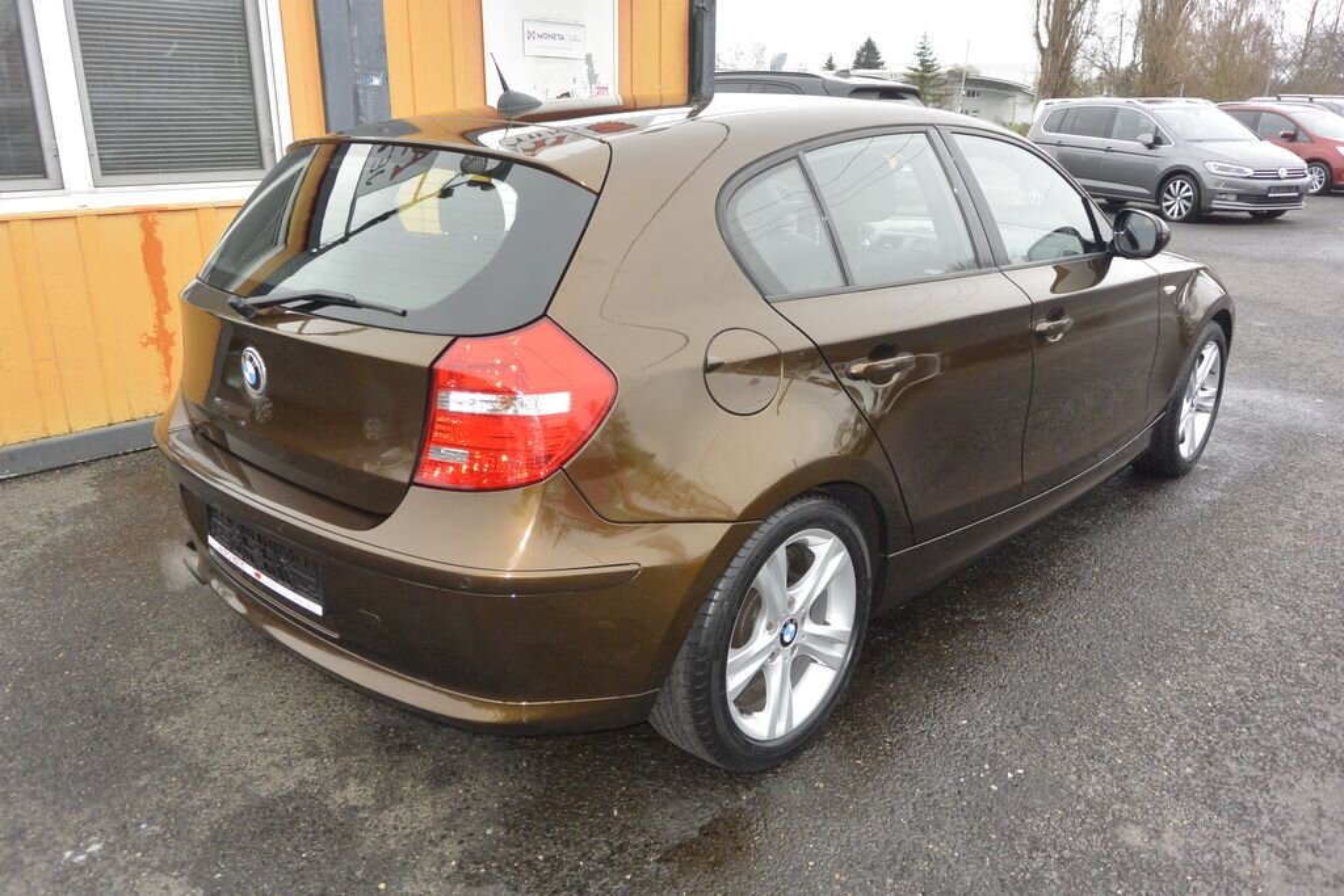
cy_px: 448
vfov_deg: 47.9
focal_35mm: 27
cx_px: 672
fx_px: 1008
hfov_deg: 67.4
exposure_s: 1/250
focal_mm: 10
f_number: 3.5
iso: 360
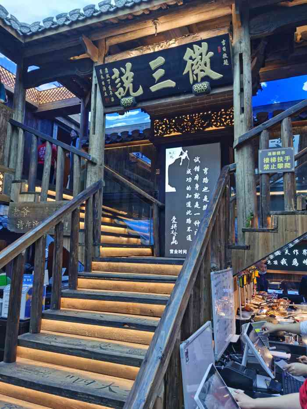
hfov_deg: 51.4
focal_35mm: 27
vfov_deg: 65.3
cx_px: 154
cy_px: 204
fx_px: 319
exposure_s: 1/106
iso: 50
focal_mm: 5.56
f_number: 1.6
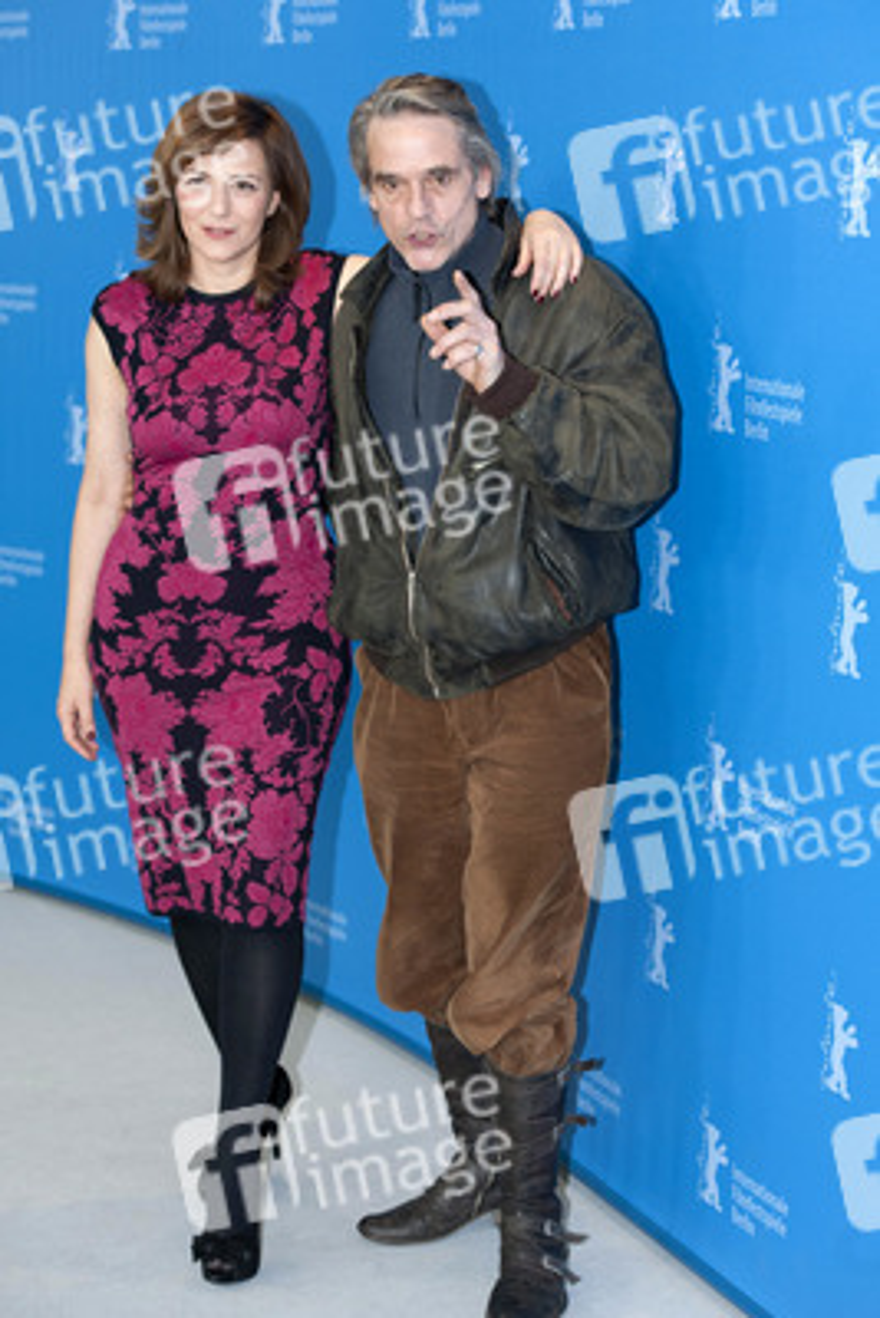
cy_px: 659
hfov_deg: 16.7
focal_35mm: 82
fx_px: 3004
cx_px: 440
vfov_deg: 24.8
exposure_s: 1/250
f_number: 5
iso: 1000
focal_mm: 82
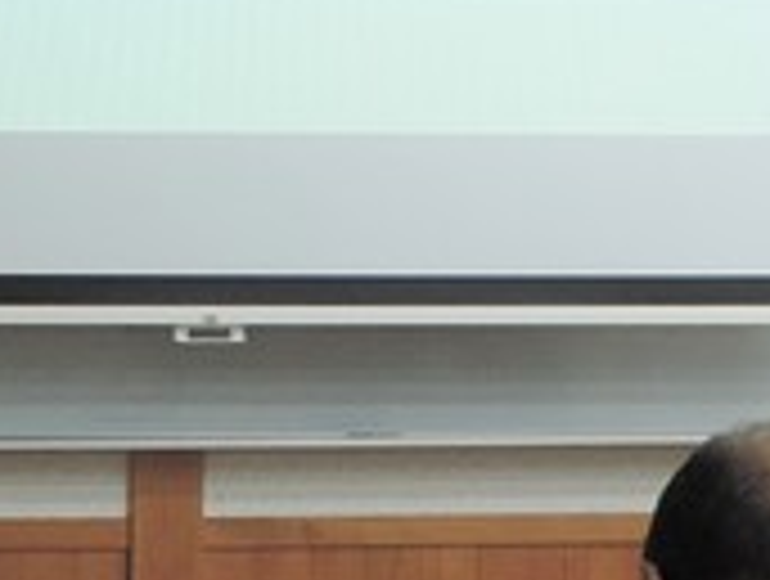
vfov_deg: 6.7
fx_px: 4993
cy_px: 184
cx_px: 522
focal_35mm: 224
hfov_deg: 8.8
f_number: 3.1
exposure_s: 1/30
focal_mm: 5.3
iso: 100
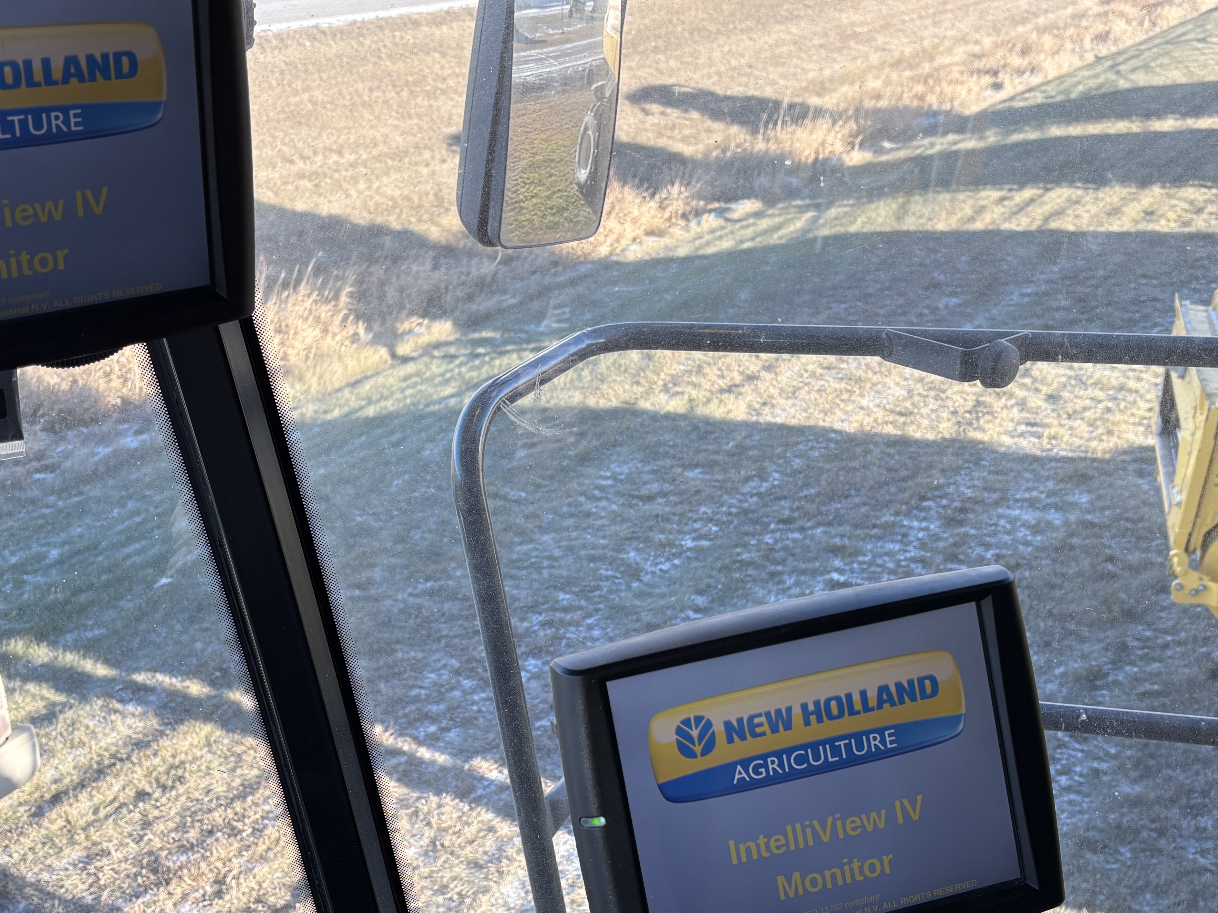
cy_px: 512
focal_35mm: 42
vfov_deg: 34.3
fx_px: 1478
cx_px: 582
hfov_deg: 44.8
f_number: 1.6
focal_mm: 5.96
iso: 50
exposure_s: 1/343
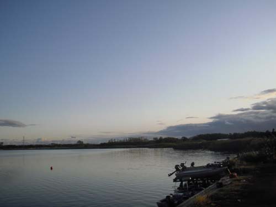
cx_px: 138
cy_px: 104
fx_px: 303
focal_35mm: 38
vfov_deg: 37.7
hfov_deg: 49.0
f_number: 6.6
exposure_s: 1/200
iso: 100
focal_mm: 6.7
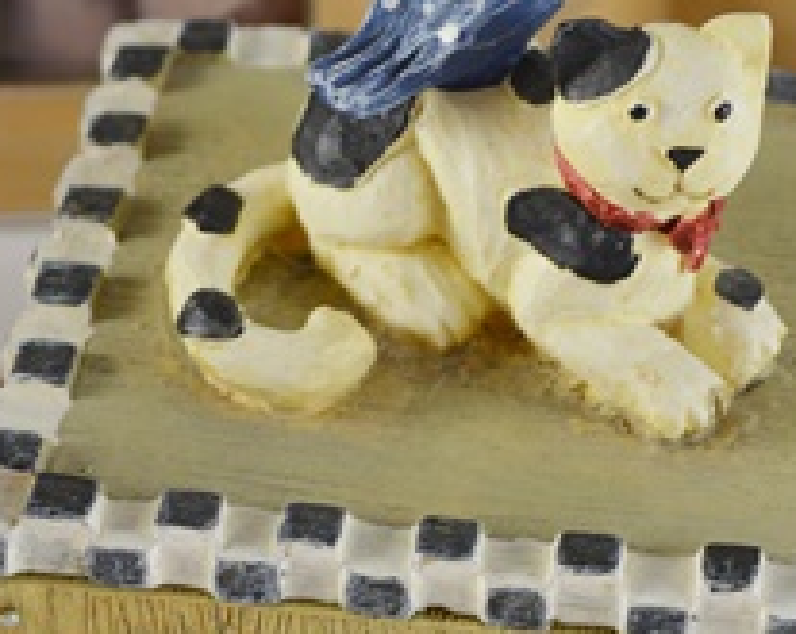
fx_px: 3458
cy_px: 419
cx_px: 485
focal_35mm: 147
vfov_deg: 10.5
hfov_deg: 13.1
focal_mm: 36
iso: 400
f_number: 5.6
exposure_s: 1/125
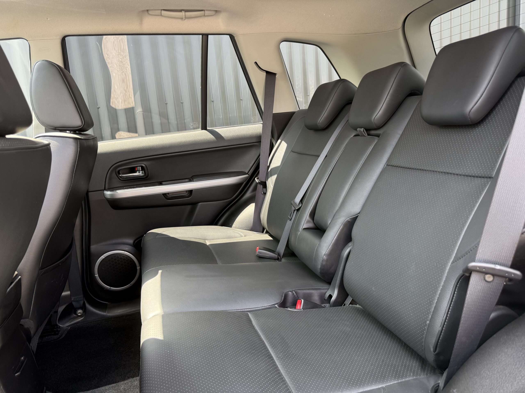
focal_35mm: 24
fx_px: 364
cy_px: 196
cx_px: 262
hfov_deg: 71.6
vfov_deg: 56.8
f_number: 1.78
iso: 100
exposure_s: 1/121
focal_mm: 6.76
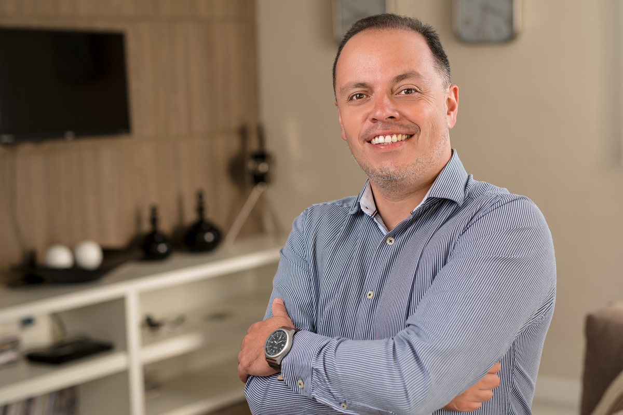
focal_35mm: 75
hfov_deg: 27.0
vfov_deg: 18.2
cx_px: 312
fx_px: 1298
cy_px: 208
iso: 160
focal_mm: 50
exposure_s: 1/80
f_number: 2.5
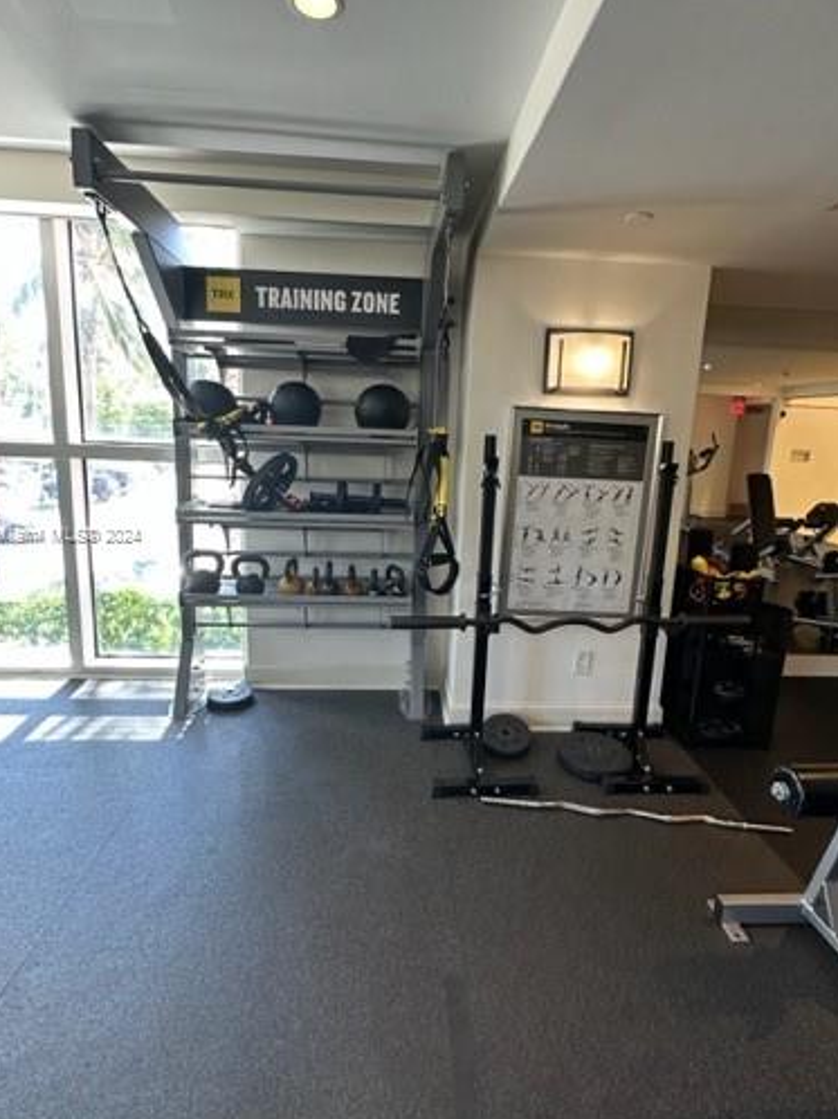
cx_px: 420
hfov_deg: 71.5
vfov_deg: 87.7
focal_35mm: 18
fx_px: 582
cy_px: 535
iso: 160
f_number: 2.2
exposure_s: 1/60
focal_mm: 2.22
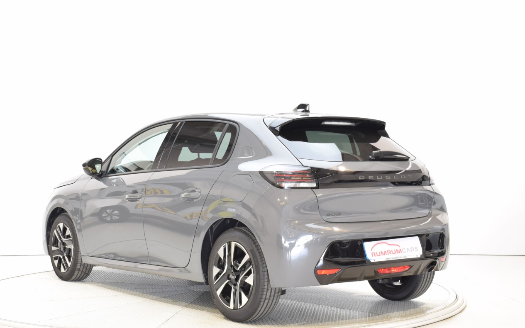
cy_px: 177
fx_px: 830
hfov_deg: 35.0
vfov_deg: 22.4
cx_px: 225
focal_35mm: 58
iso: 100
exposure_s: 1/1.6
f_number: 11
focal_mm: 32
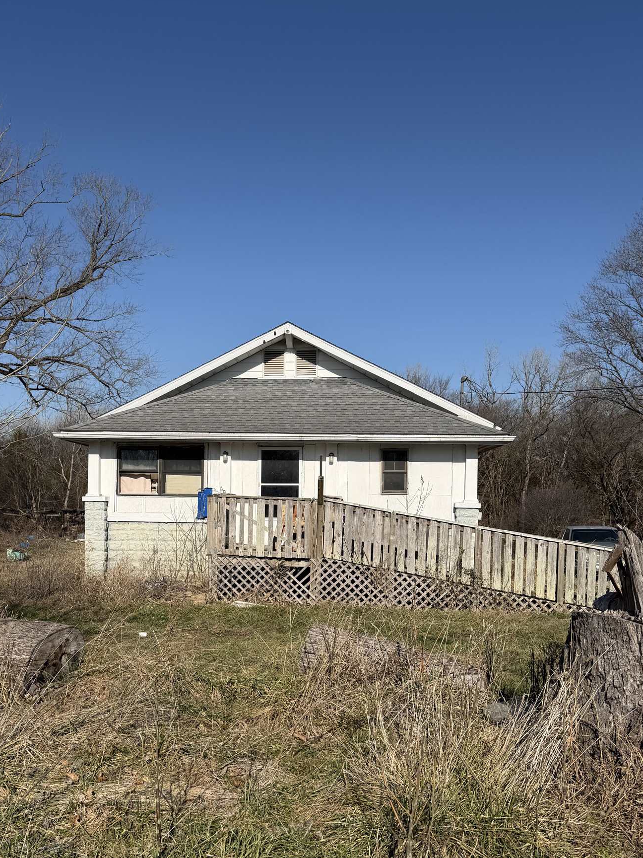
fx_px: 793
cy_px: 513
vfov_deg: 56.4
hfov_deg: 44.0
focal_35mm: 32
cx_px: 273
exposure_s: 1/6711
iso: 80
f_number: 1.78
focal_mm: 6.76
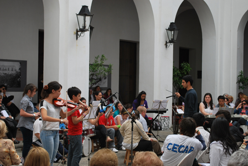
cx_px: 124
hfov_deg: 33.4
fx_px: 414
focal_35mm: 60
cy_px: 83
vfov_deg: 22.7
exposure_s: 1/125
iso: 100
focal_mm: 40
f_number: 6.3
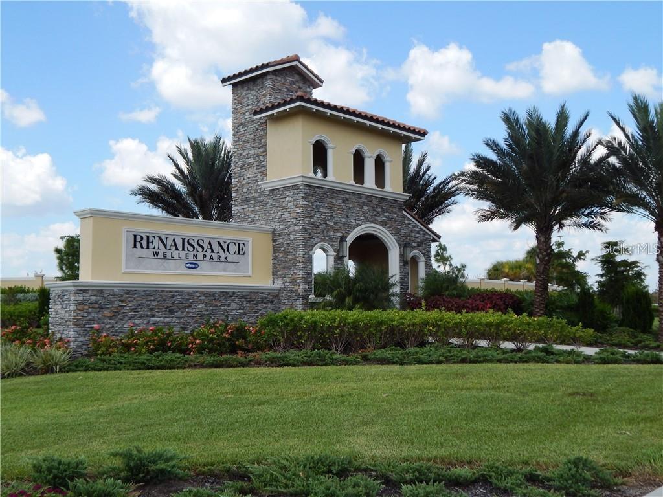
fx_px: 728
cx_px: 332
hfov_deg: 49.0
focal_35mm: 38
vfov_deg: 37.7
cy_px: 248
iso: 125
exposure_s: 1/1000
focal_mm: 6.8
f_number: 3.4
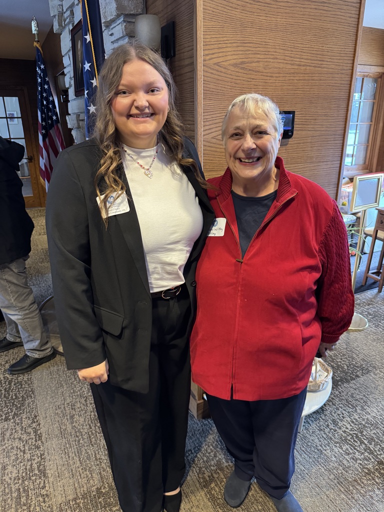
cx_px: 192
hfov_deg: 56.8
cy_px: 256
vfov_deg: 71.6
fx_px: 355
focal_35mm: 24
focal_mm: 6.76
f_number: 1.78
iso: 400
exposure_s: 1/60
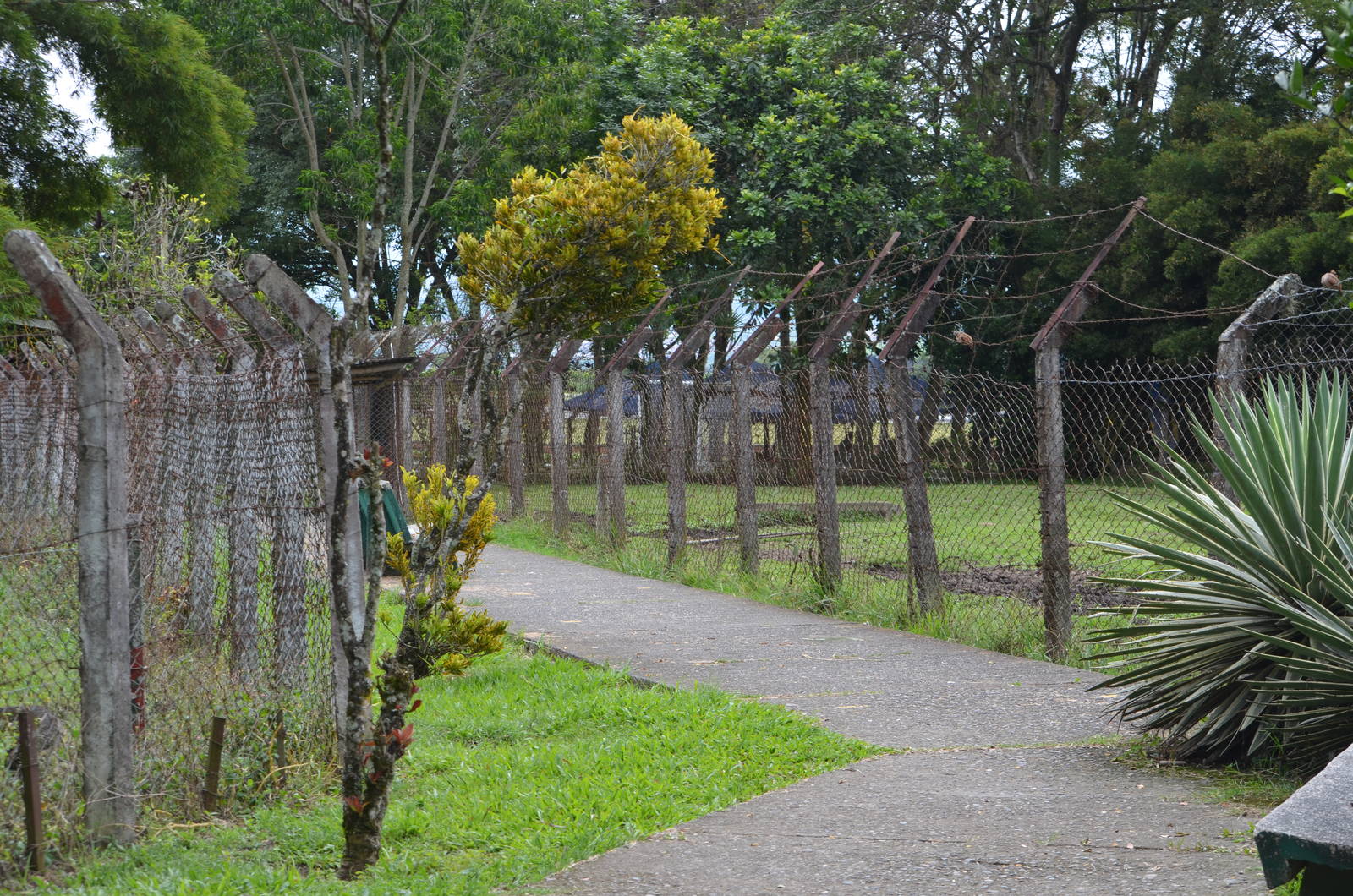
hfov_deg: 24.7
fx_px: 3094
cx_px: 676
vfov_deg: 16.5
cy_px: 448
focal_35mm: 82
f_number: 8
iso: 200
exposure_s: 1/200
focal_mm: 55
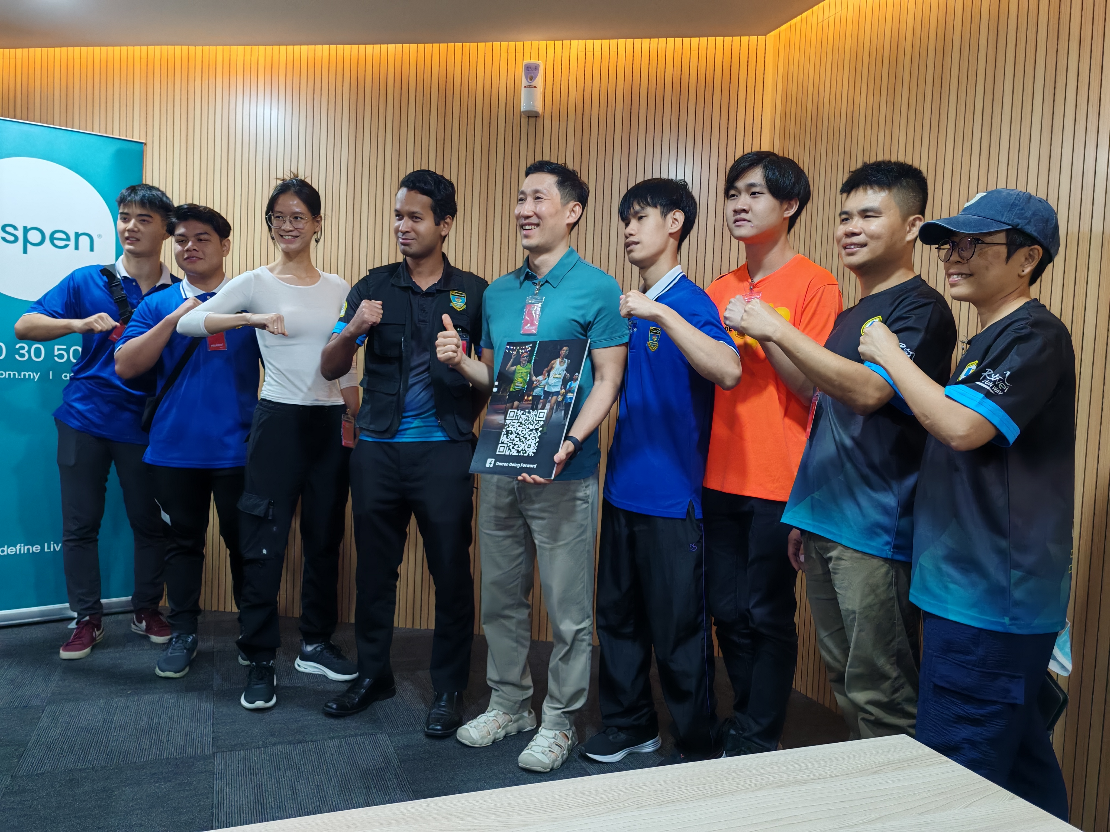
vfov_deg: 51.4
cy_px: 416
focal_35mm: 27
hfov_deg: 65.3
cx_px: 555
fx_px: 866
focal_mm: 5.52
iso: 500
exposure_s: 1/100
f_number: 1.95
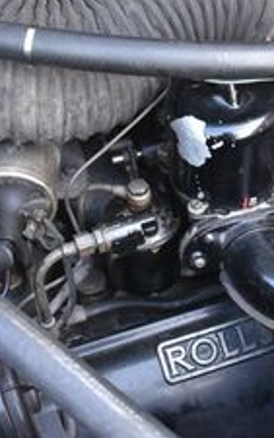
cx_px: 328
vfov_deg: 26.2
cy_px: 126
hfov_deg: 16.1
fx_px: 933
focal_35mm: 78
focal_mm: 18
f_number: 5
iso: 800
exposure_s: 1/100
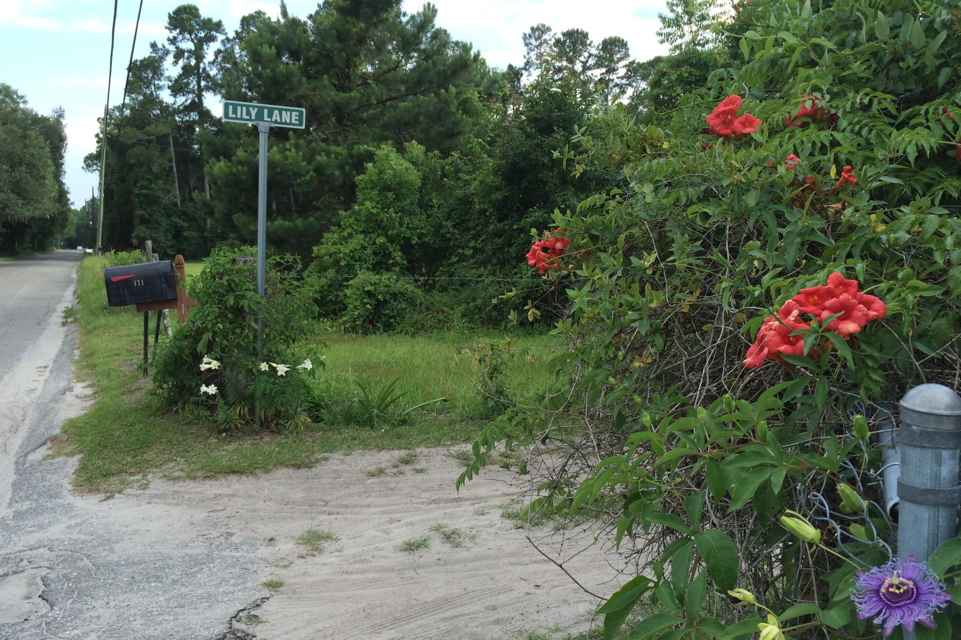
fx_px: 854
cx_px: 482
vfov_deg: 41.1
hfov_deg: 58.7
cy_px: 349
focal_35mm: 32
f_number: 2.2
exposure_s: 1/540
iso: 32
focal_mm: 4.15
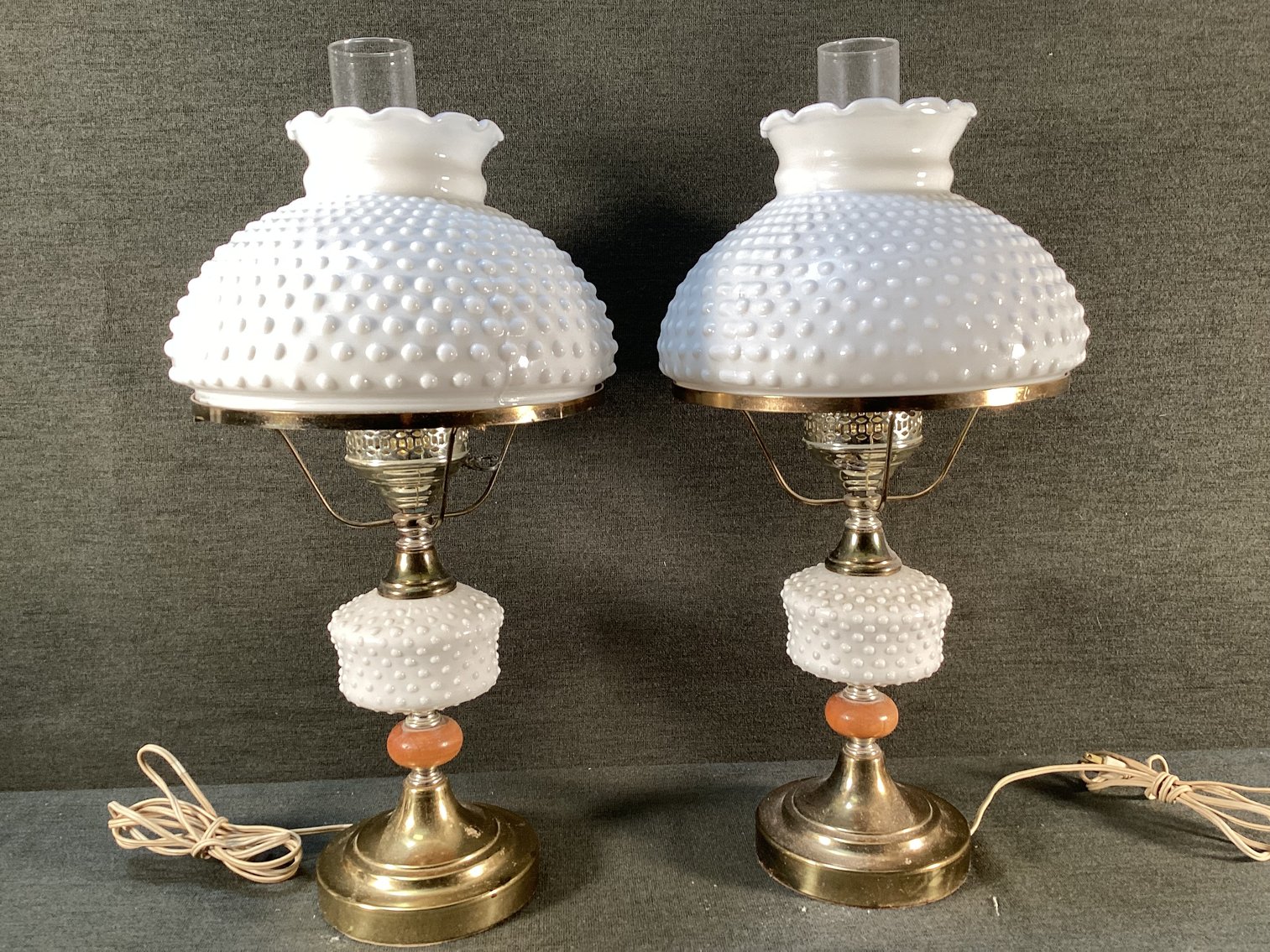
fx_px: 1137
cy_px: 476
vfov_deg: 45.4
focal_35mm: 31
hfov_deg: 58.3
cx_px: 635
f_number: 2.4
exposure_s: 1/60
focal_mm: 3.3
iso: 64
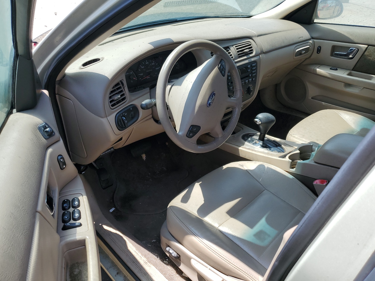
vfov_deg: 53.1
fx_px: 282
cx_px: 188
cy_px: 140
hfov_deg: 67.3
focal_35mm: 26
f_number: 1.5
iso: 50
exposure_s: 1/1000
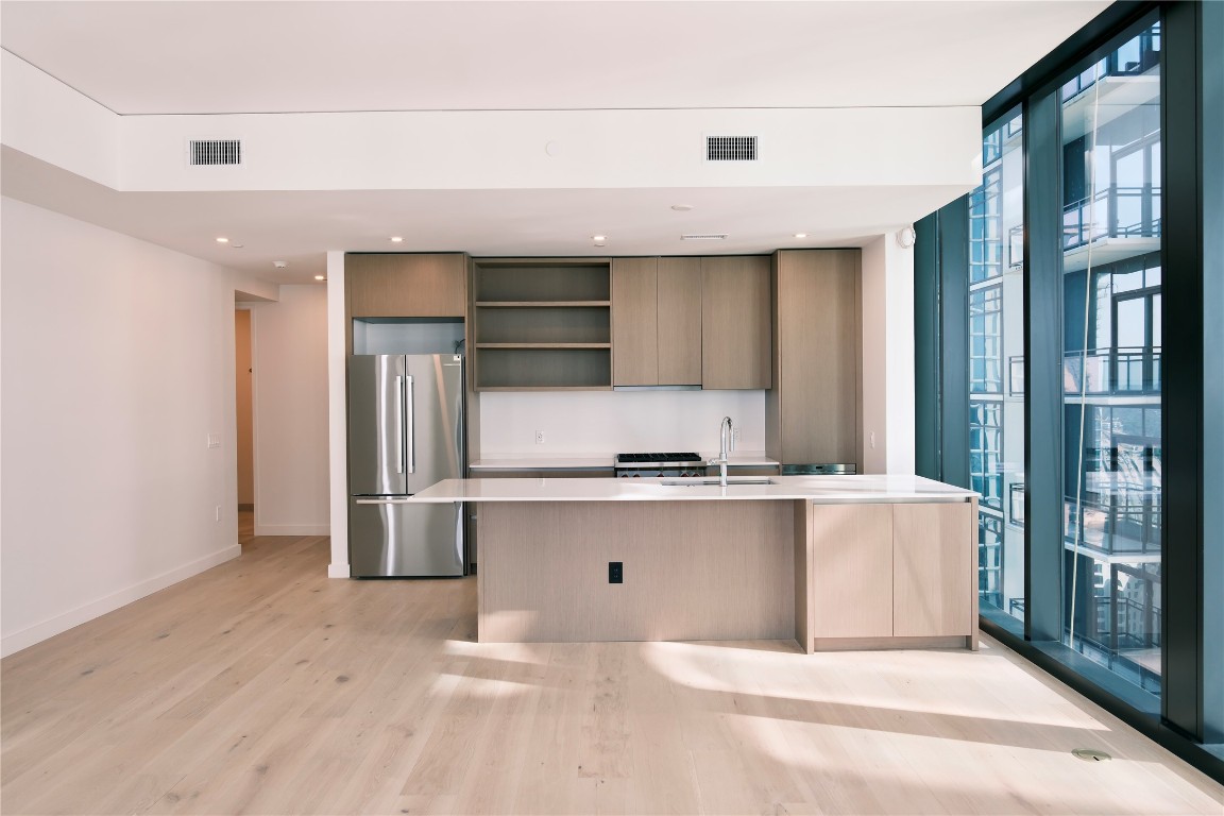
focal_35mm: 25
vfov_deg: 51.3
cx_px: 612
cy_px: 408
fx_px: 850
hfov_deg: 71.5
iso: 250
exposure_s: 1/120
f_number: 3.2
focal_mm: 16.5
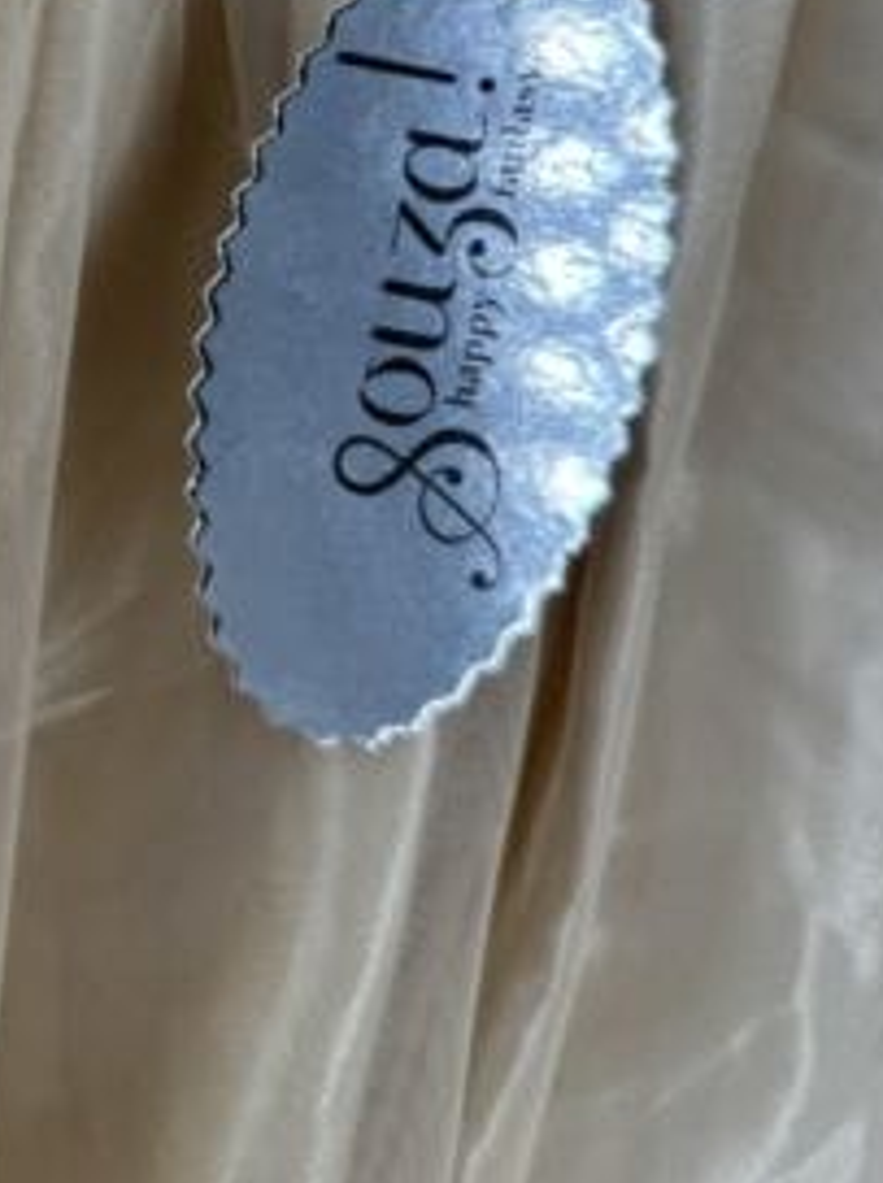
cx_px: -87
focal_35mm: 59
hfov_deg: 23.3
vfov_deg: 30.9
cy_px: 72
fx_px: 2013
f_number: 1.78
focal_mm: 6.76
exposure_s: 1/1923
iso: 80
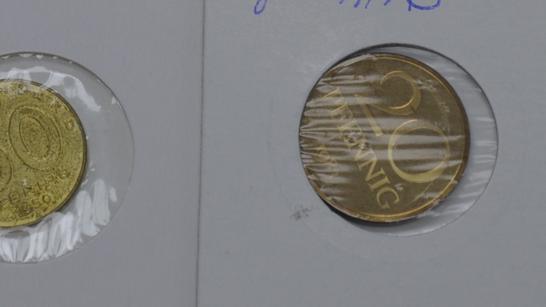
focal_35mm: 184
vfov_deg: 6.5
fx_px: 2669
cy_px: -70
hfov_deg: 11.7
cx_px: 240
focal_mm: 45
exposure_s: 1/60
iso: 200
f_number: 8
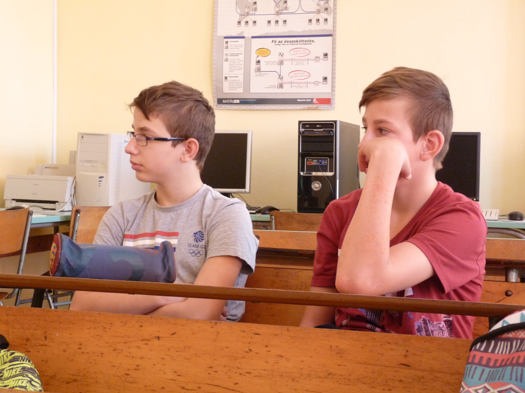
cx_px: 262
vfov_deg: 24.0
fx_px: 925
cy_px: 196
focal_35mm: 61
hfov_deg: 31.7
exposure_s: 1/10
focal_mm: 10.8
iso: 400
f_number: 3.2
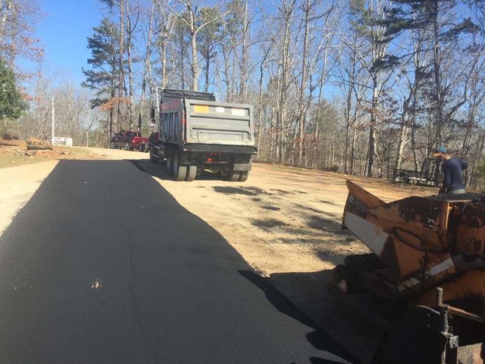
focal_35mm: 29
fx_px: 406
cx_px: 242
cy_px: 182
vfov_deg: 48.2
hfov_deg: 61.7
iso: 32
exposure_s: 1/1068
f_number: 2.2
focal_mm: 4.15
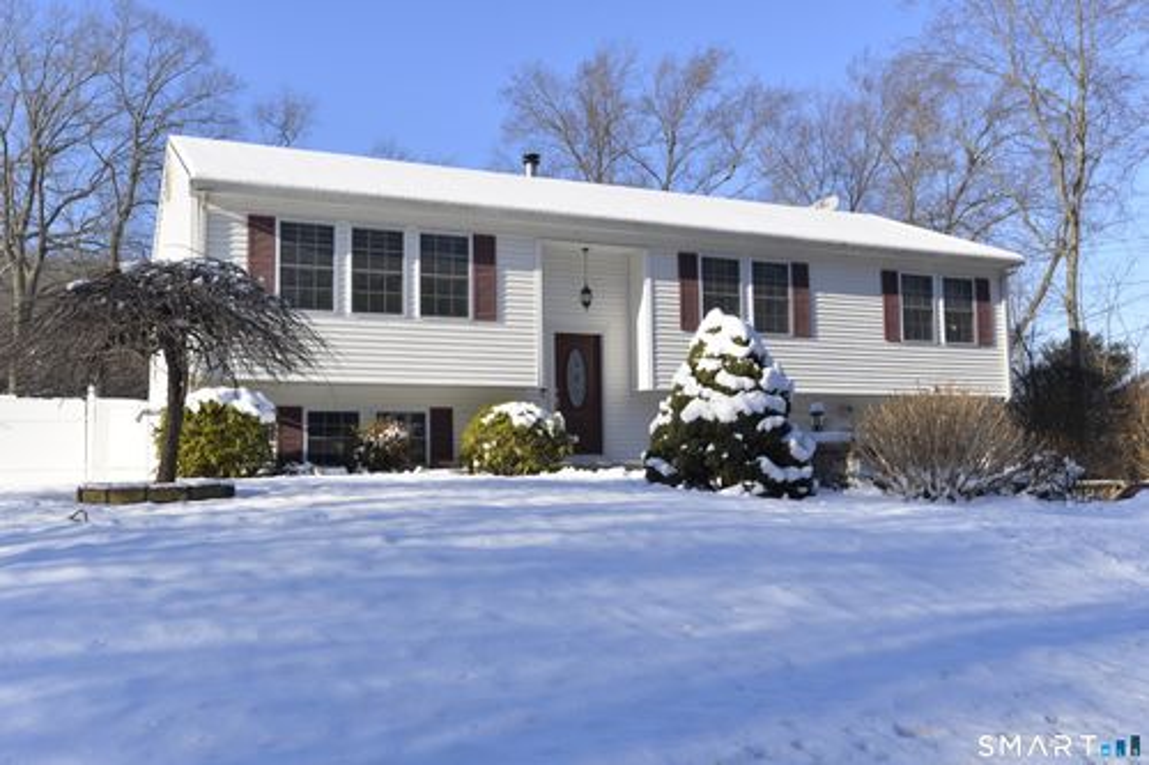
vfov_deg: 37.8
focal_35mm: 35
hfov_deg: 54.5
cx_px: 574
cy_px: 382
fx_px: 1117
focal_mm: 35
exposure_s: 1/250
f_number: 8
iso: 100
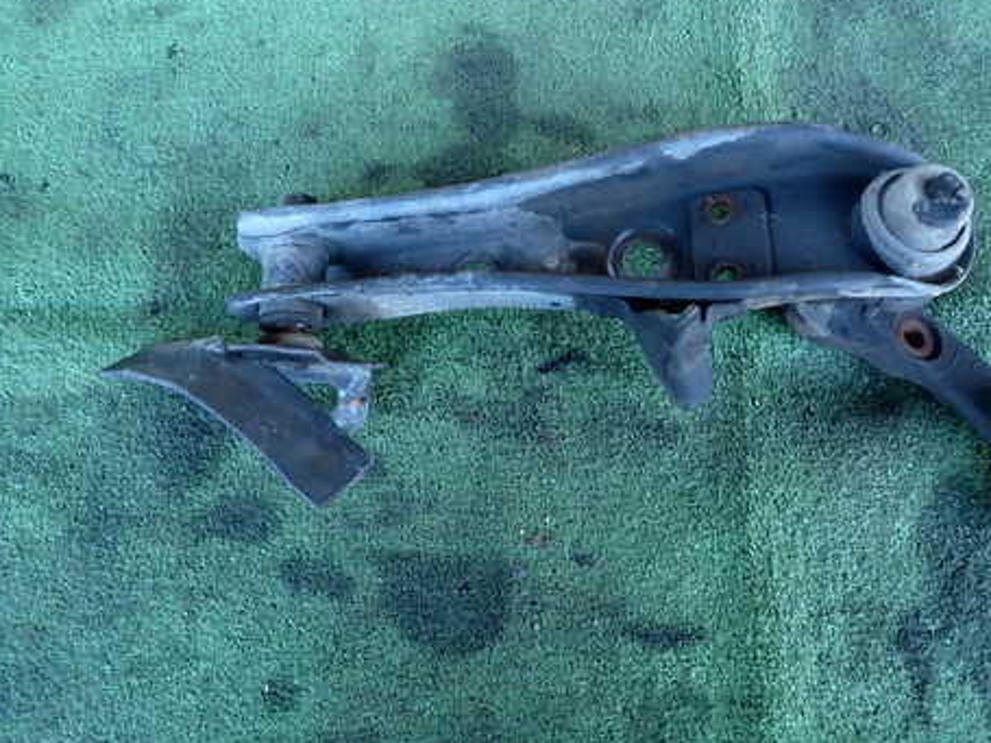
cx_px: 564
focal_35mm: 33
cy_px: 318
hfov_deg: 55.2
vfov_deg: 42.8
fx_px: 944
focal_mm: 4.5
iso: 200
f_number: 2
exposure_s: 1/50
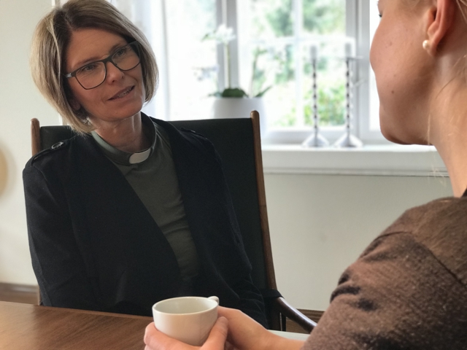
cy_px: 175
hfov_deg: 33.8
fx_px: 769
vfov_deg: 25.7
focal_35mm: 57
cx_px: 234
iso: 80
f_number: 2.8
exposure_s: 1/50
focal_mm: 6.6
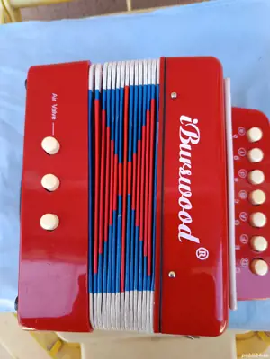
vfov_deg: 71.6
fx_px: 250
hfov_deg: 56.8
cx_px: 135
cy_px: 180
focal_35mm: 24
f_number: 1.7
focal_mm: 5.31
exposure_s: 1/50
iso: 83
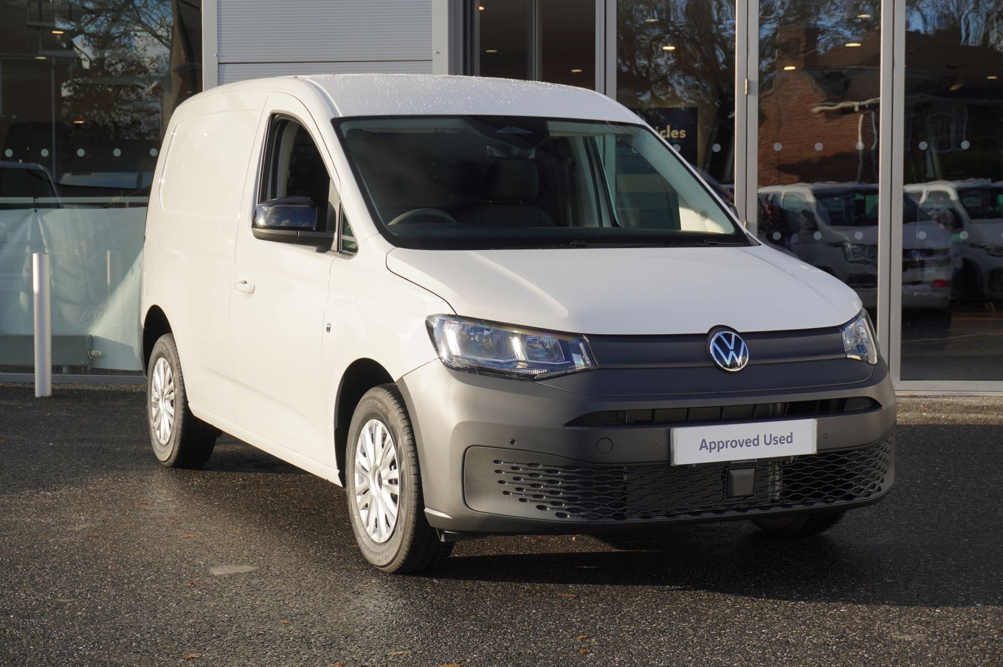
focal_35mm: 62
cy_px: 334
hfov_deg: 32.7
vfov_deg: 22.0
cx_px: 502
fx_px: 1712
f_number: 6.7
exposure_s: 1/125
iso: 100
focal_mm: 41
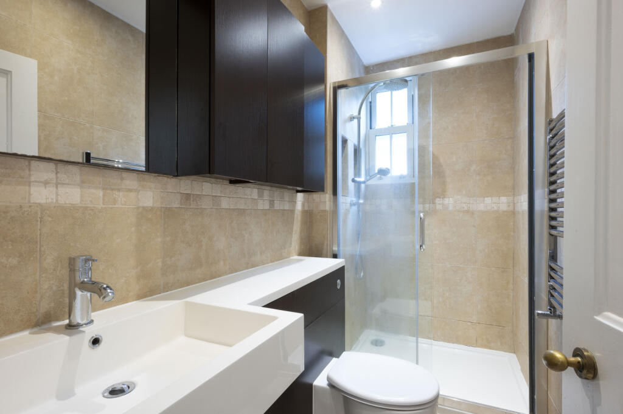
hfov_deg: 95.0
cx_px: 312
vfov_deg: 72.0
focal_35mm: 16
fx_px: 285
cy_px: 207
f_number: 16
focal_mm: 16.5
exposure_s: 1.6
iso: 200
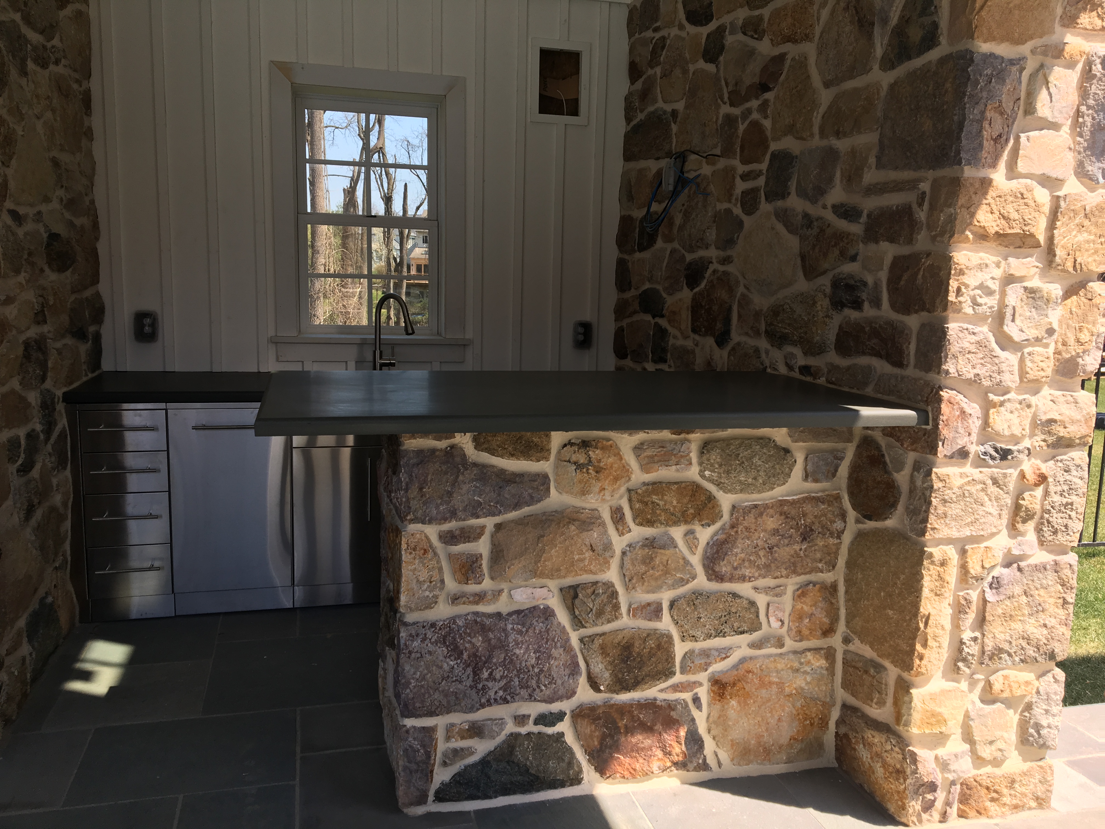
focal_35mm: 29
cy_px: 414
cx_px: 552
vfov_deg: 48.2
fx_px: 926
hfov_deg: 61.7
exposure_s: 1/450
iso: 25
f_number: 2.2
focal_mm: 4.15
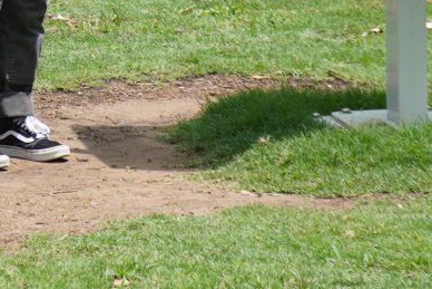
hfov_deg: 7.4
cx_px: -229
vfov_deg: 5.0
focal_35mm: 274
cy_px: -210
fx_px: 3295
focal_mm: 37
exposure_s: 1/500
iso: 100
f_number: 4
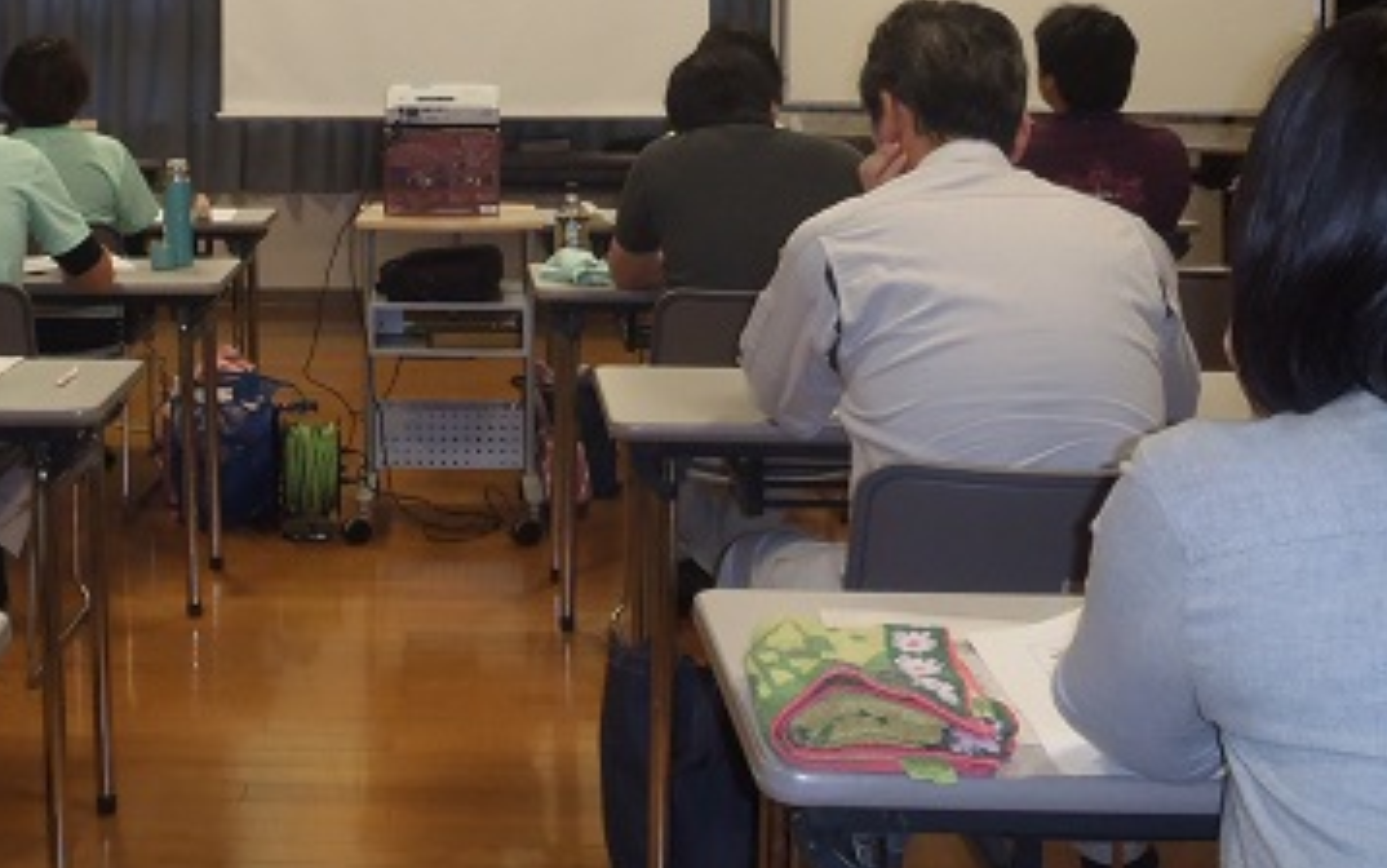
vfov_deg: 24.5
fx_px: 1928
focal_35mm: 51
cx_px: 358
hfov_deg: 38.6
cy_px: 60
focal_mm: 5
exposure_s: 1/30
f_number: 3.5
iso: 125
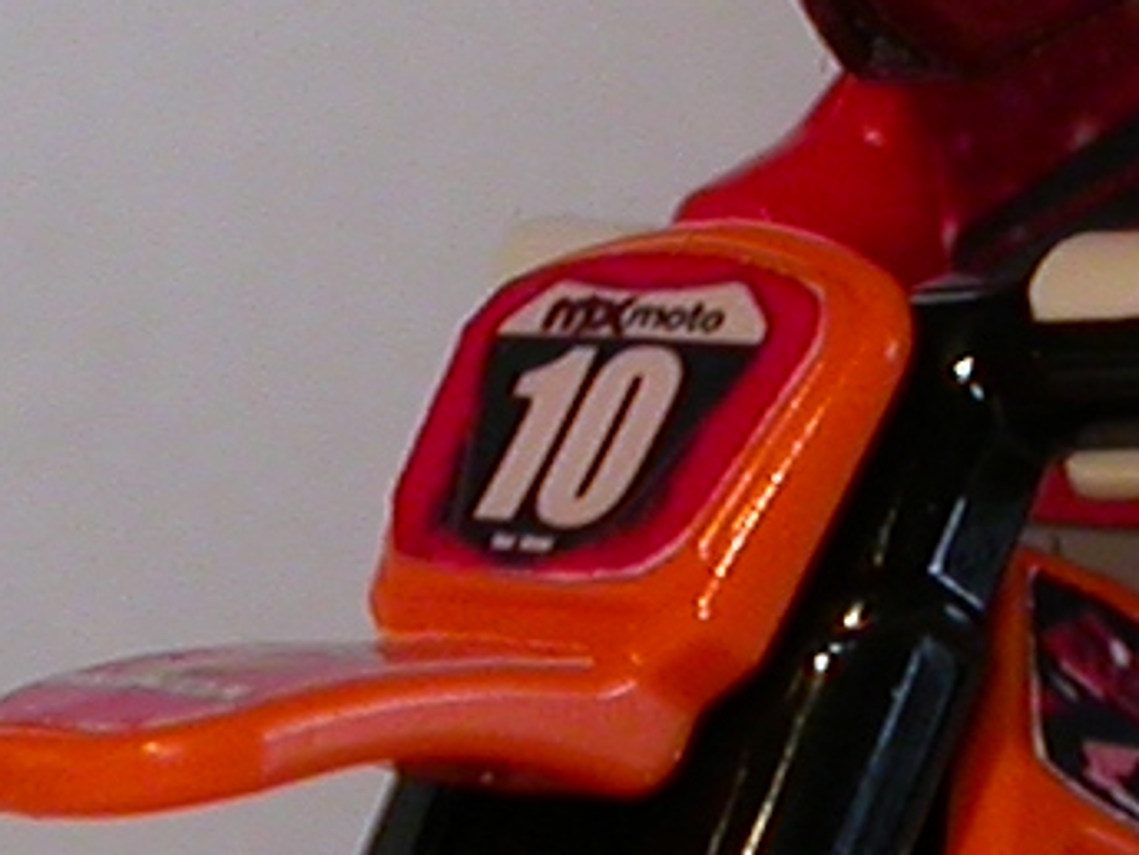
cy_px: 398
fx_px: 10200
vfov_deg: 4.8
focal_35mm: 310
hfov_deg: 6.4
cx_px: 858
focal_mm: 9.8
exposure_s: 1/9.1
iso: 100
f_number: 2.8
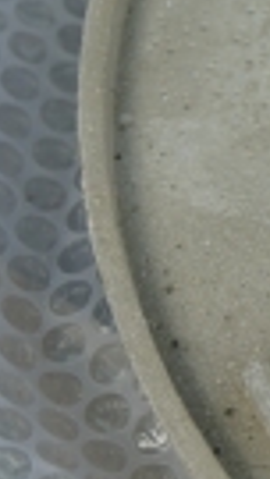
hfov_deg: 4.6
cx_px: 1027
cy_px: 131
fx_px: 3116
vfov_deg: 8.8
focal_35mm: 245
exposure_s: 1/400
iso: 320
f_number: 5.6
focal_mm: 45
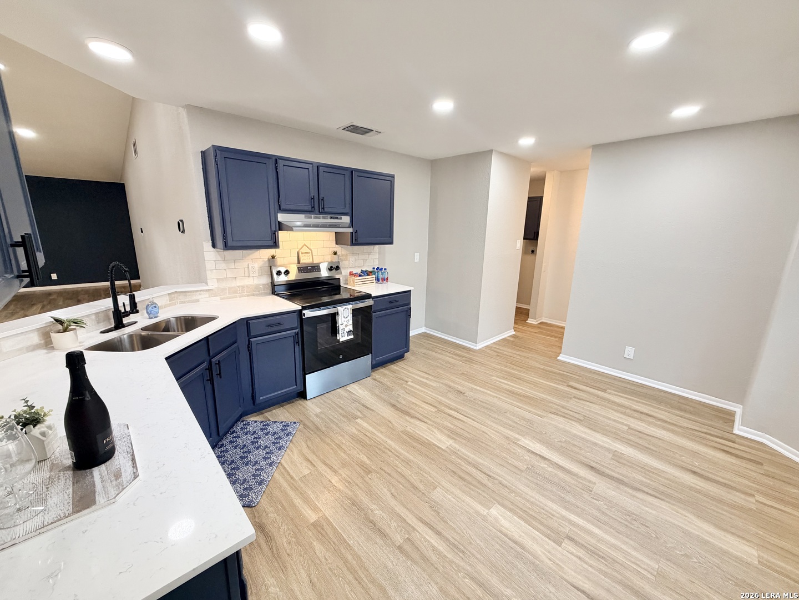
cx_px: 400
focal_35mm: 14
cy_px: 300
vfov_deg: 85.7
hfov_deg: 102.1
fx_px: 323
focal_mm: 2.22
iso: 320
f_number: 2.2
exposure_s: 1/120
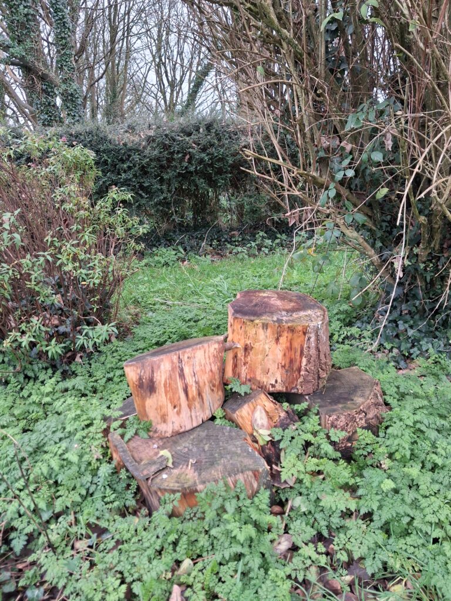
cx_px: 226
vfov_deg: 65.3
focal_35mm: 27
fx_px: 469
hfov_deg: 51.4
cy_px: 300
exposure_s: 1/100
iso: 160
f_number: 1.8
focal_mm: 4
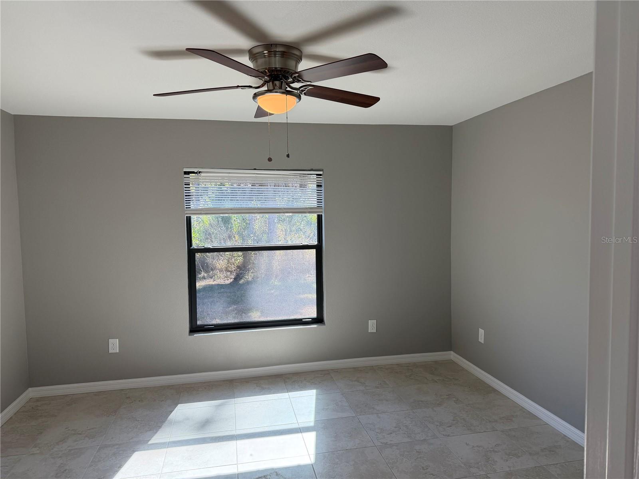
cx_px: 320
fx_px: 443
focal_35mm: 24
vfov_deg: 56.8
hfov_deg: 71.6
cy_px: 240
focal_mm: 6.76
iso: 100
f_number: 1.78
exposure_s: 1/333
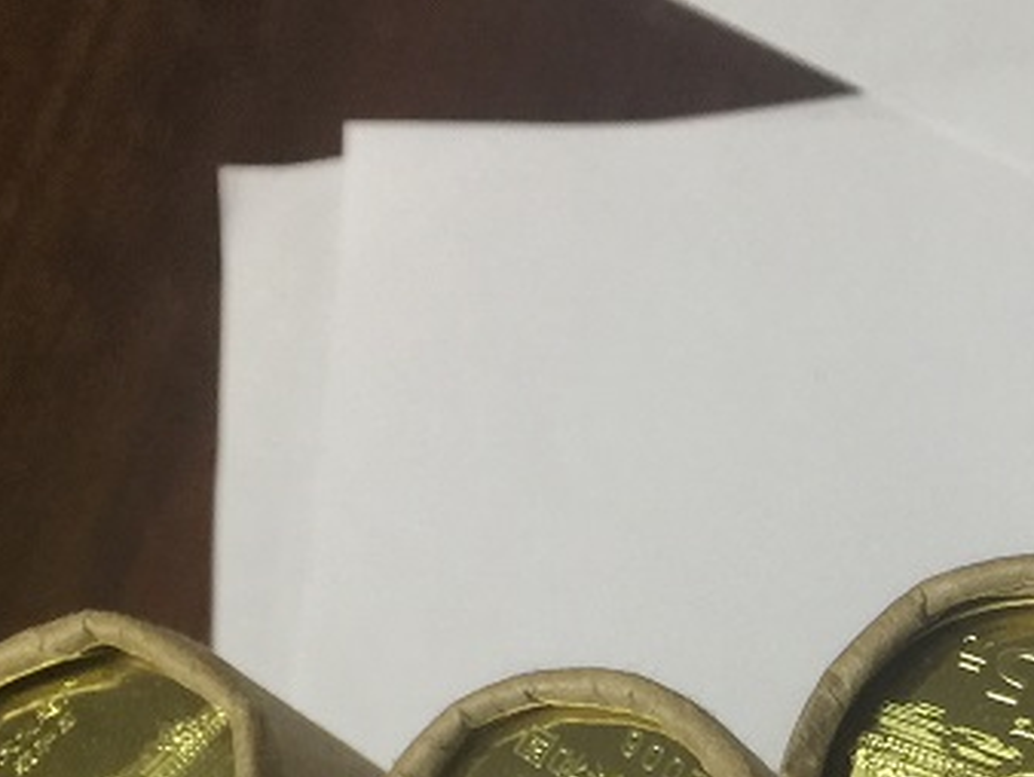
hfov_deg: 22.2
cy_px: 1023
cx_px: 1086
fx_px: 2511
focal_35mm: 84
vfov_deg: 16.6
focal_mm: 4.15
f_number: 2.2
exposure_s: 1/17
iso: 80
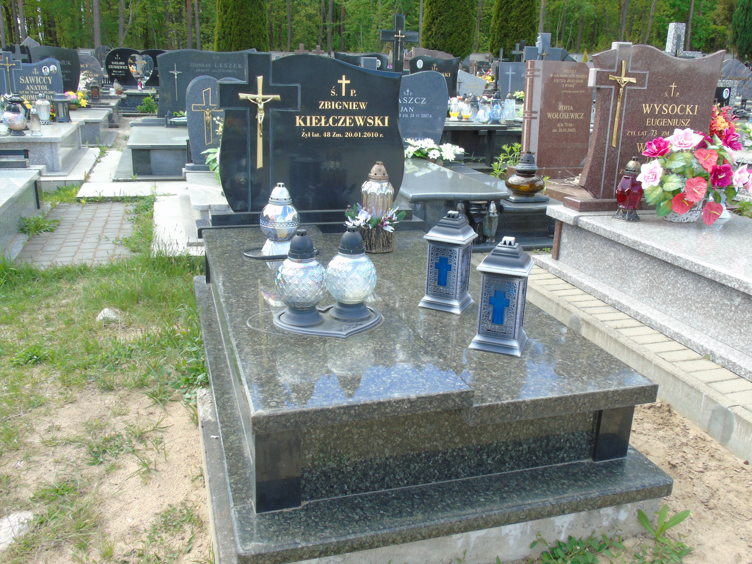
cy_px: 282
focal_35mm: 29
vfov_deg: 48.2
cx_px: 376
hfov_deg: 61.7
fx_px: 630
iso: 80
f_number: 7.6
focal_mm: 5.2
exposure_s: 1/30
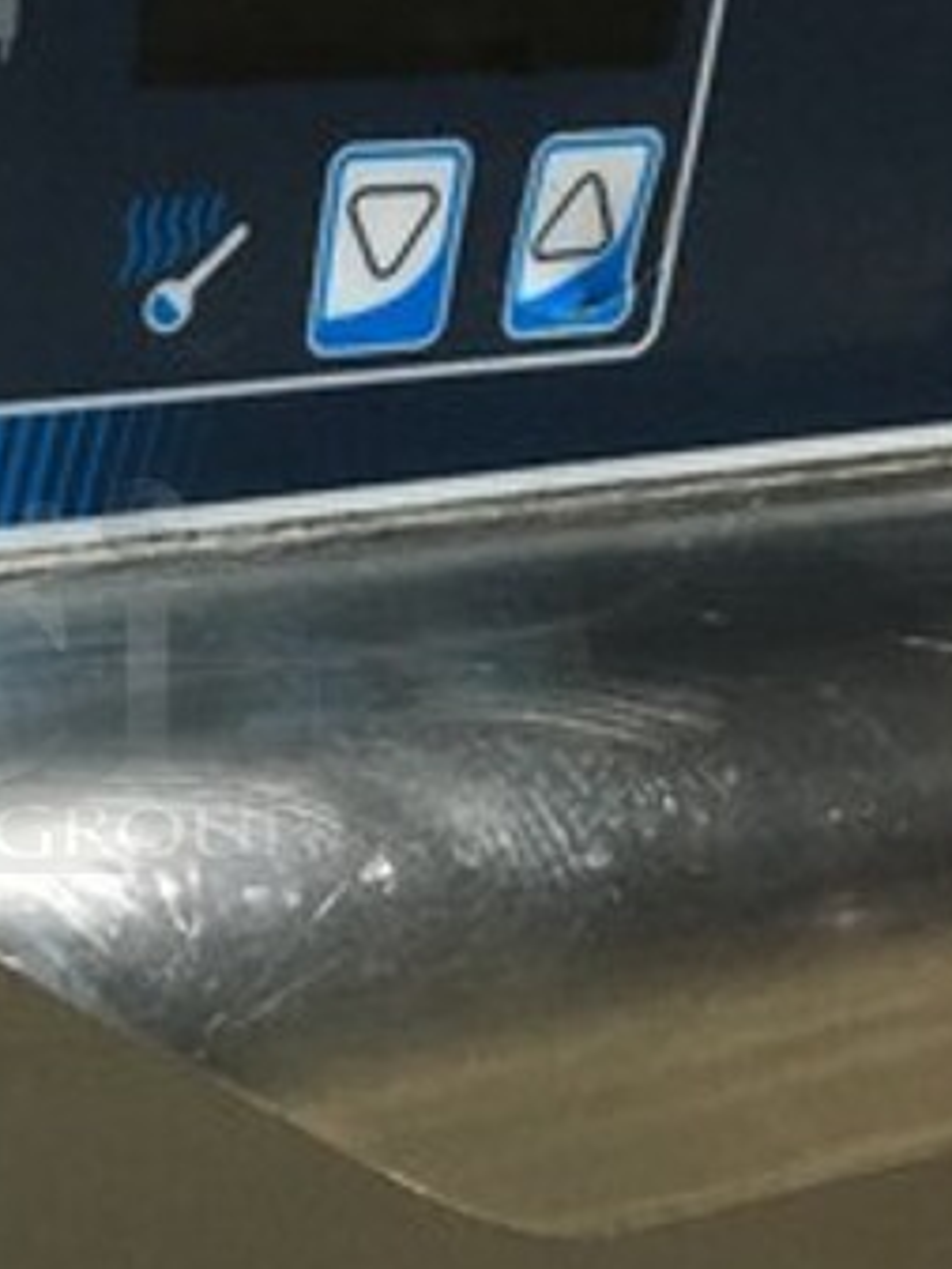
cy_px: 676
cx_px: -75
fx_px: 2565
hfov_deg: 20.1
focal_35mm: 70
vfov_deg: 27.8
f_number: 2.2
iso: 200
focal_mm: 4.15
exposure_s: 1/15
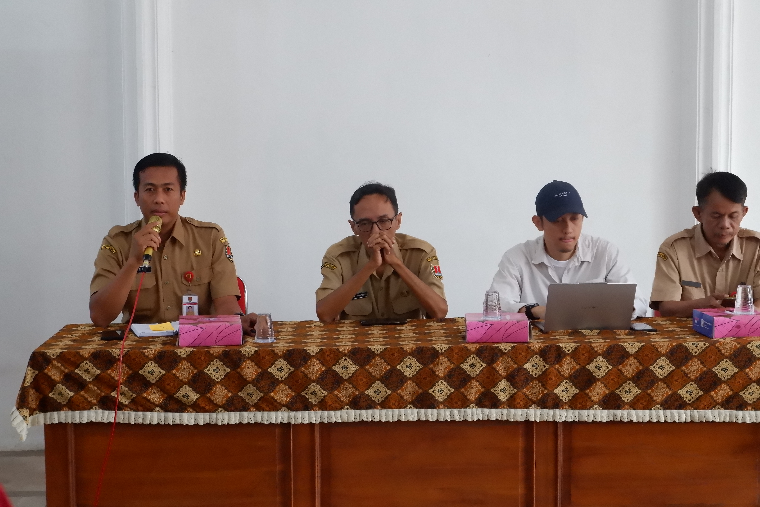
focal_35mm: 68
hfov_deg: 29.7
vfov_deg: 20.0
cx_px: 380
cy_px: 254
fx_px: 1435
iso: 3200
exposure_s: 1/60
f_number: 5.6
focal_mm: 45.2
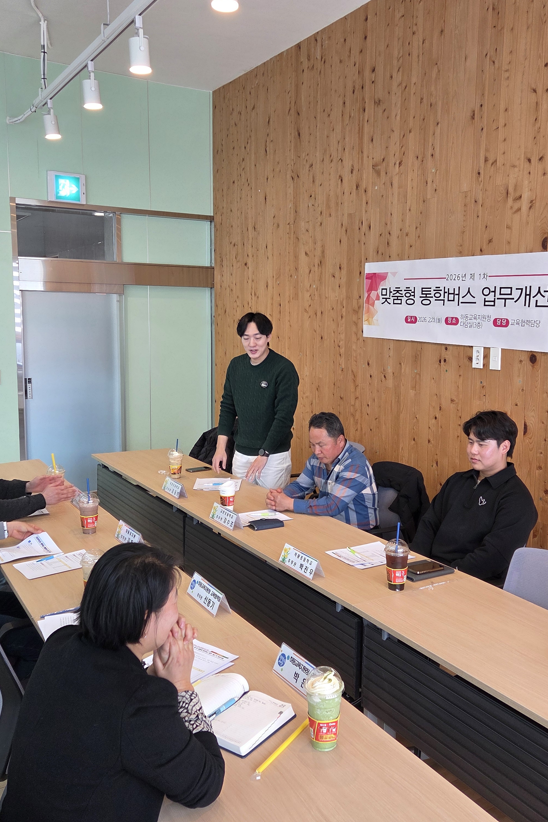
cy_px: 410
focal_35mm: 32
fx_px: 731
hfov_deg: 41.0
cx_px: 306
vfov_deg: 58.7
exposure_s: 1/120
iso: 100
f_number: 1.8
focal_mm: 5.4
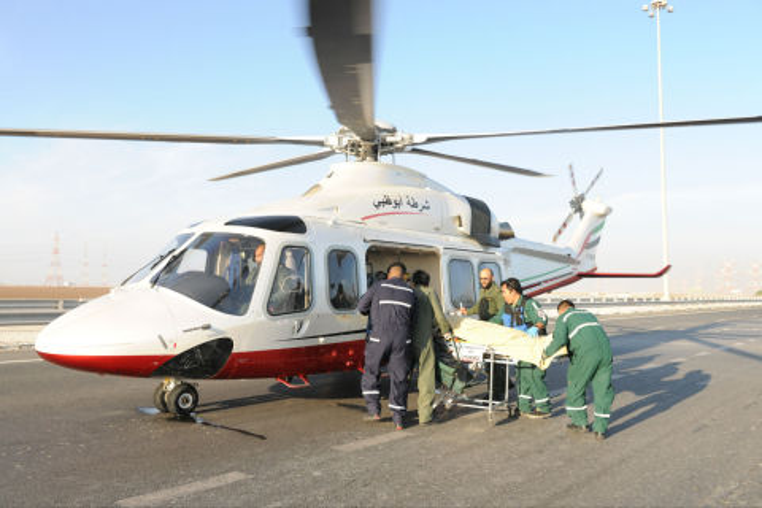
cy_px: 254
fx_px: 656
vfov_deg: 42.3
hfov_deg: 60.3
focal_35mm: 31
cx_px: 381
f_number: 7.1
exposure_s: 1/800
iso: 800
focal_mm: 31
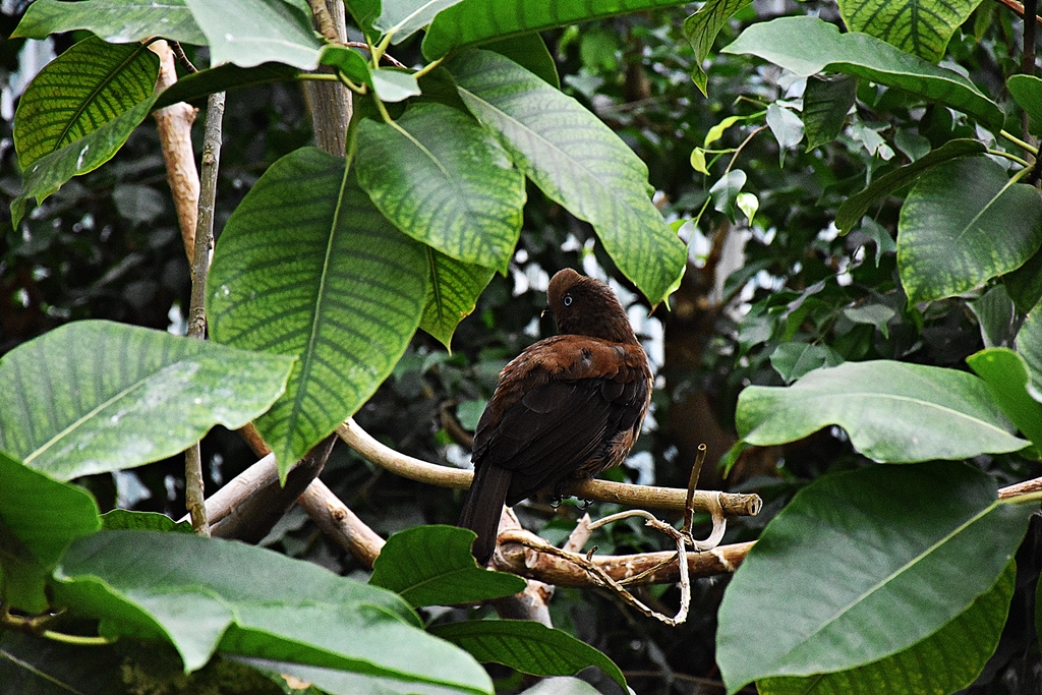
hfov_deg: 9.8
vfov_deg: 6.5
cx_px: 521
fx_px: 6079
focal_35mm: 210
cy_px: 348
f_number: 5.6
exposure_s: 1/500
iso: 7200
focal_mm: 140
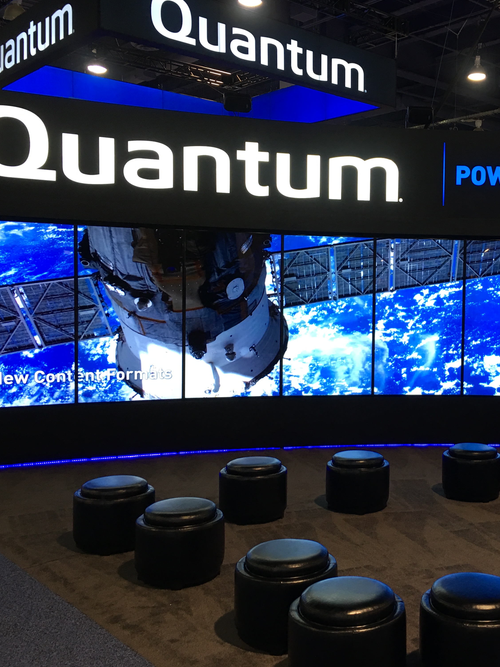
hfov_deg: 35.5
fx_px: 751
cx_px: 405
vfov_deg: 47.9
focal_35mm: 39
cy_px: 333
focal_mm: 4.15
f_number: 2.2
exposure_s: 1/15
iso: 25
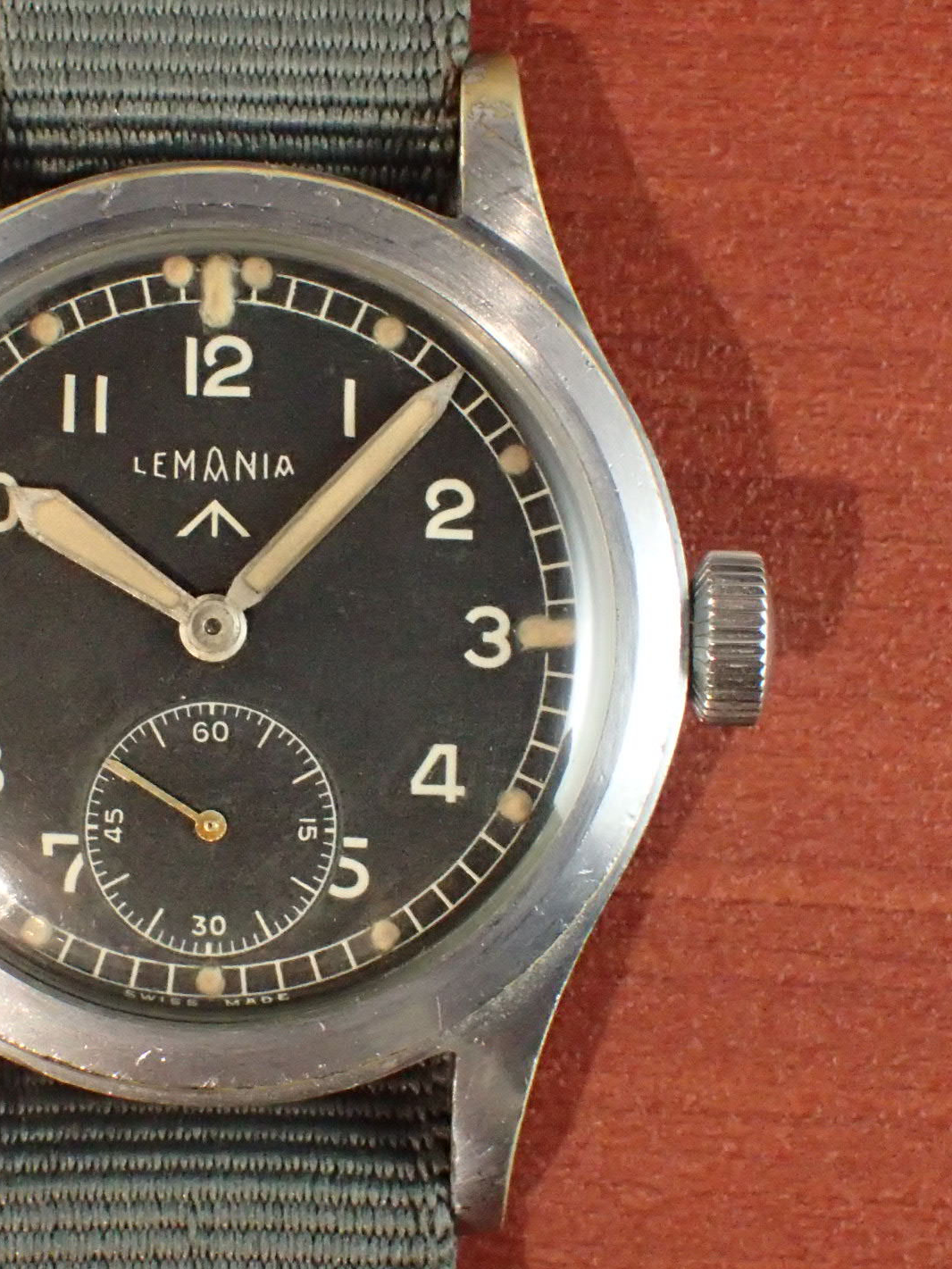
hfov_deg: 14.7
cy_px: 629
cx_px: 223
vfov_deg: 19.6
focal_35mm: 100
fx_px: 3666
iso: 1600
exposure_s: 1/40
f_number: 5.6
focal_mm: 13.47
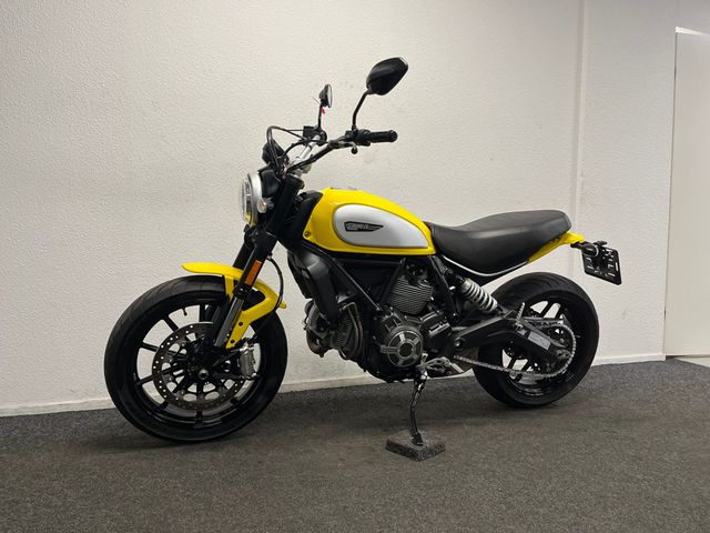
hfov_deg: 67.3
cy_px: 266
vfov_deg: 53.1
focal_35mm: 26
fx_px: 533
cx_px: 355
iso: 125
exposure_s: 1/100
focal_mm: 5.1
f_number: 1.6
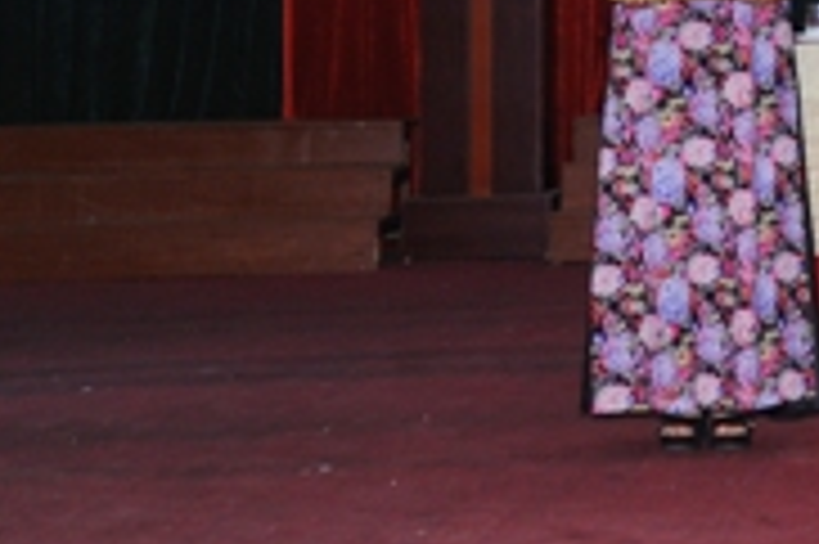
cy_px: -279
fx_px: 3387
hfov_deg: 13.2
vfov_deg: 9.0
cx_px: 1150
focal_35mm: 149
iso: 640
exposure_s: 1/60
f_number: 5
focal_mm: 45
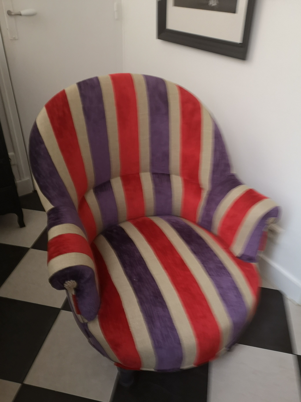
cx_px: 150
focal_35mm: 27
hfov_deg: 51.4
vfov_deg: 65.3
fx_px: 313
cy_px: 201
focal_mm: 5.58
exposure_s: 1/20
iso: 500
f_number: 1.8
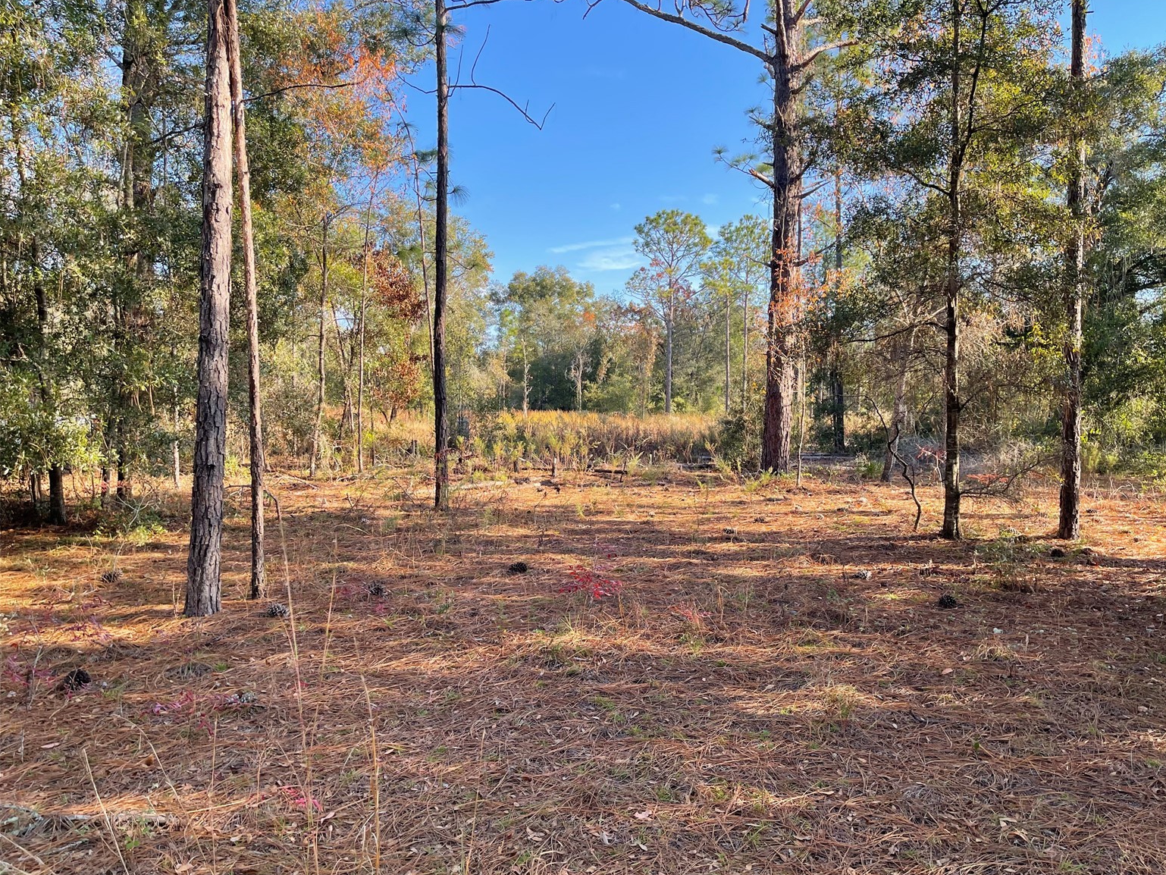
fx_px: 876
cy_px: 447
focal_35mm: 26
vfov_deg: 53.1
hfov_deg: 67.3
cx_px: 606
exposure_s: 1/530
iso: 32
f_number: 1.6
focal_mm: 5.1
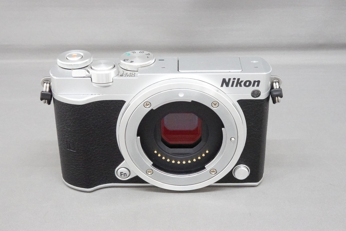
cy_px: 116
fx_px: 596
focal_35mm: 62
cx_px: 173
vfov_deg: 21.9
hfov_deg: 32.4
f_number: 11
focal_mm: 22.92
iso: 6400
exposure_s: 1/40
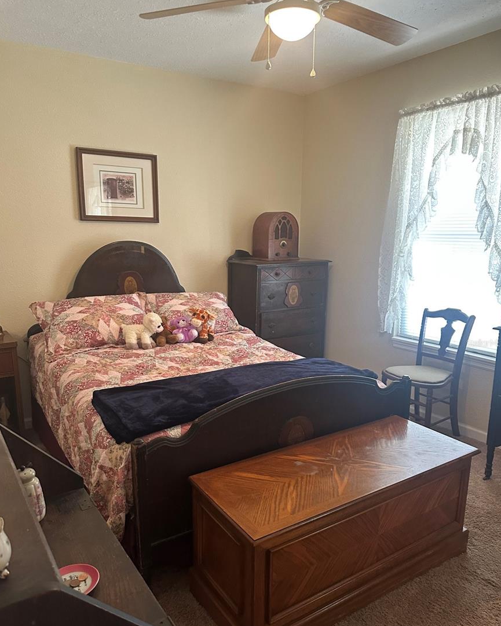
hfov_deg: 54.9
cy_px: 343
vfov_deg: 65.9
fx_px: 482
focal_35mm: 26
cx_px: 247
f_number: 1.78
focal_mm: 6.86
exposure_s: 1/60
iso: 400
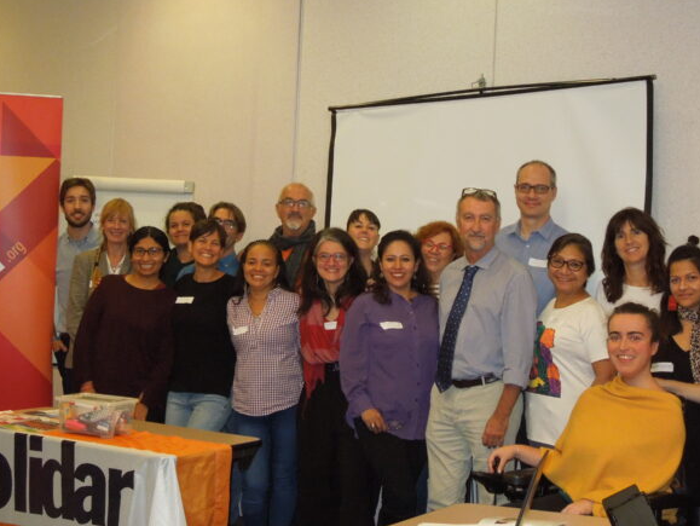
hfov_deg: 33.8
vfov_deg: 25.7
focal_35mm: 57
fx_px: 1153
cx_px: 340
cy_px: 226
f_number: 3.9
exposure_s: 1/30
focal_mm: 7.8
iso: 800
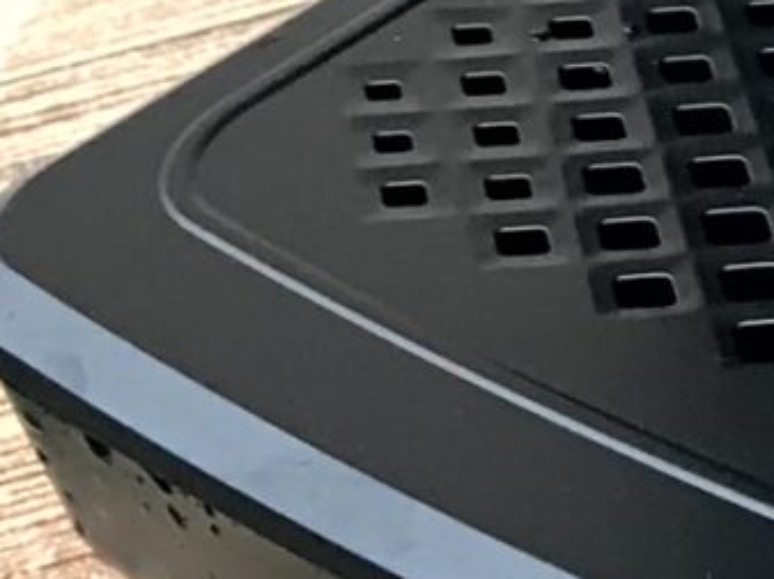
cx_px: 1783
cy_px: -800
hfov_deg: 8.6
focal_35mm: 213
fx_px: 4758
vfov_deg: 6.6
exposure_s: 1/33
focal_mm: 3.99
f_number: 1.8
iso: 25
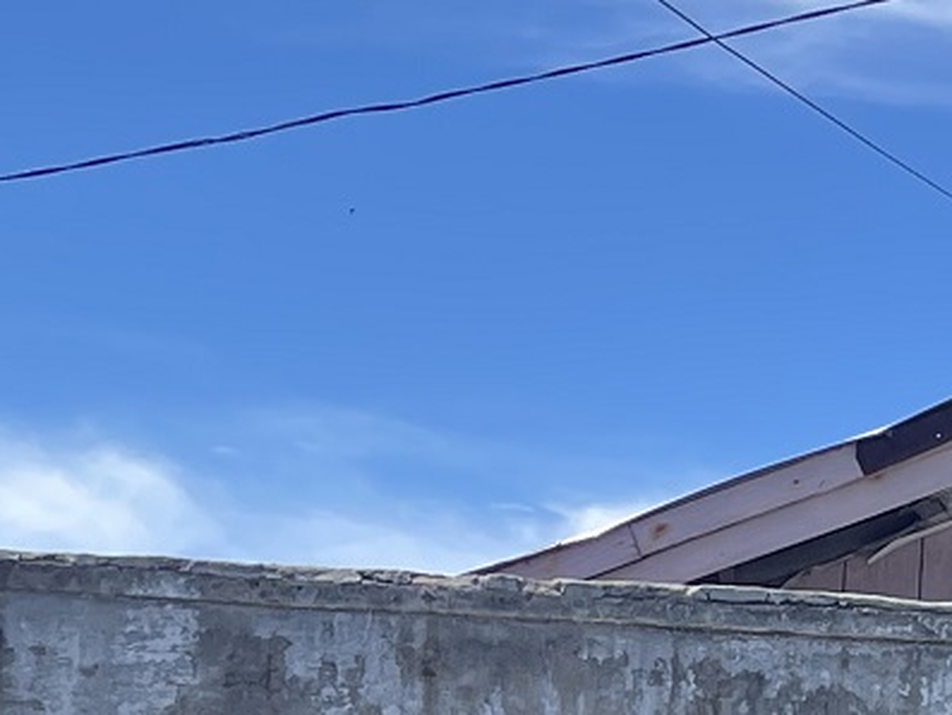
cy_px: 1108
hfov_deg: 14.8
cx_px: 1297
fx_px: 3466
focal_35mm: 126
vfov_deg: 11.3
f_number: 1.6
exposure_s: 1/2083
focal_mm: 5.1
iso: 32
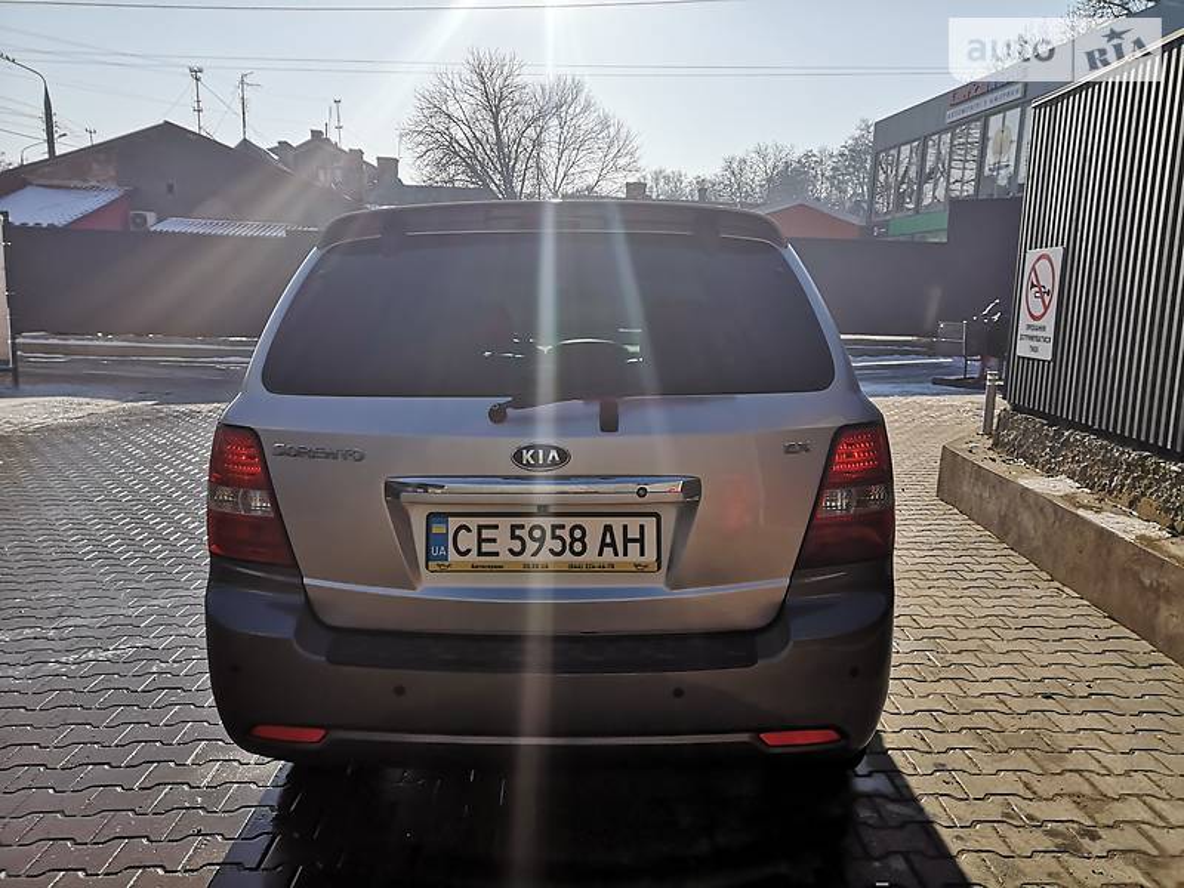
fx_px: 924
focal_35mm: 27
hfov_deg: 65.3
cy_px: 444
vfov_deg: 51.4
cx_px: 592
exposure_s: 1/5525
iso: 50
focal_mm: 4
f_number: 1.8
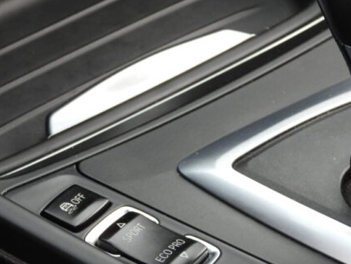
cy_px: 218
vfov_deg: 4.1
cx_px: 145
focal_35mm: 360
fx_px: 3651
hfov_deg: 5.5
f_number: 4.5
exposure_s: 1/60
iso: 160
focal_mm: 38.6
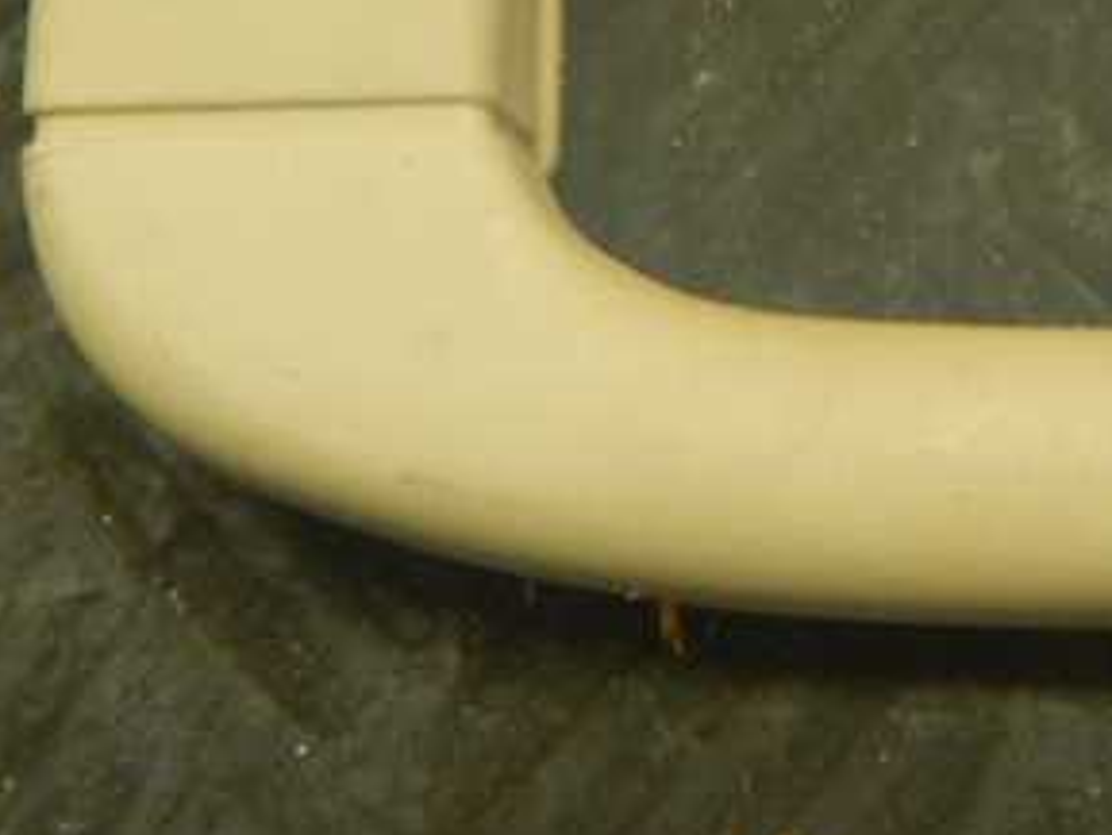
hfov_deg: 22.0
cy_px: -408
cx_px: 1162
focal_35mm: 85
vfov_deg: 16.0
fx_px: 2732
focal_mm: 4.3
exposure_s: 1/25
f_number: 2.8
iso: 200
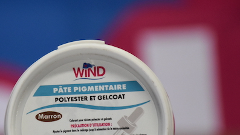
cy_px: 95
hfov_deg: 6.1
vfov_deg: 3.4
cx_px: 64
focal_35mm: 355
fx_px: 2258
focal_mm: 140
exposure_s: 1/125
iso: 1600
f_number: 5.6
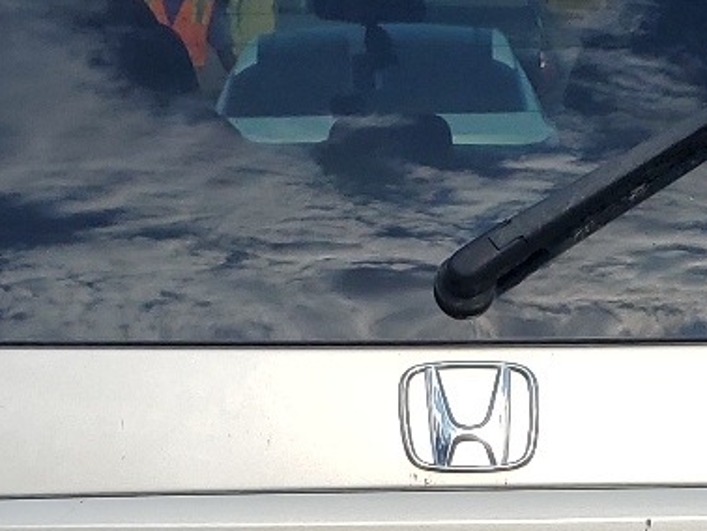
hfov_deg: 17.8
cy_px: 578
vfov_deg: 13.2
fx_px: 2248
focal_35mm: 110
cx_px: 458
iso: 50
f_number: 1.5
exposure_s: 1/5000
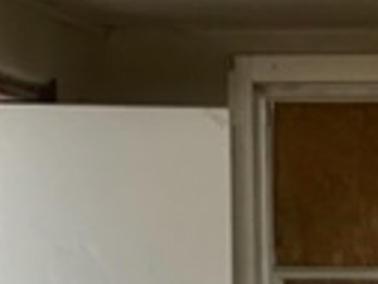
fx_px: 1430
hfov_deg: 14.6
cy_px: 364
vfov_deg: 11.1
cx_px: 458
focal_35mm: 131
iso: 640
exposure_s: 1/30
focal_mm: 4.2
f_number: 1.6
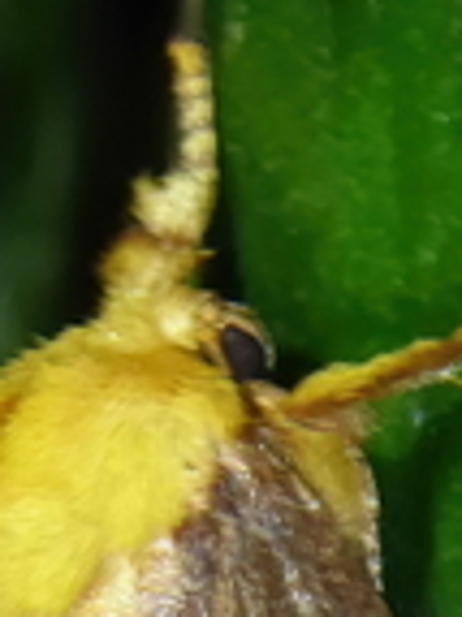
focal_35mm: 642
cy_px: 777
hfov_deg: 2.3
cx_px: 194
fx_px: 11442
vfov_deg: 3.1
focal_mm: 19
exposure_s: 1/60
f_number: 5.1
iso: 800
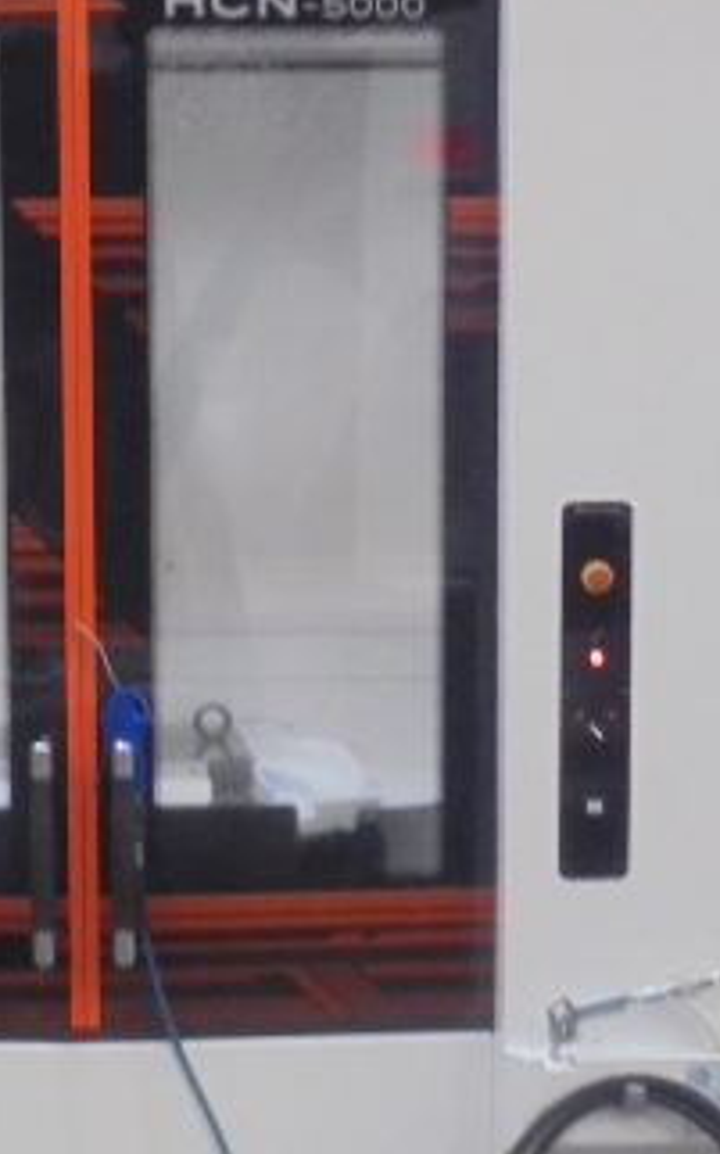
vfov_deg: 25.7
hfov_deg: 16.1
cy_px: 756
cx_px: 93
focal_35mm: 80
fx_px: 2514
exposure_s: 1/30
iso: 320
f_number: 4.2
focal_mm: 6.9
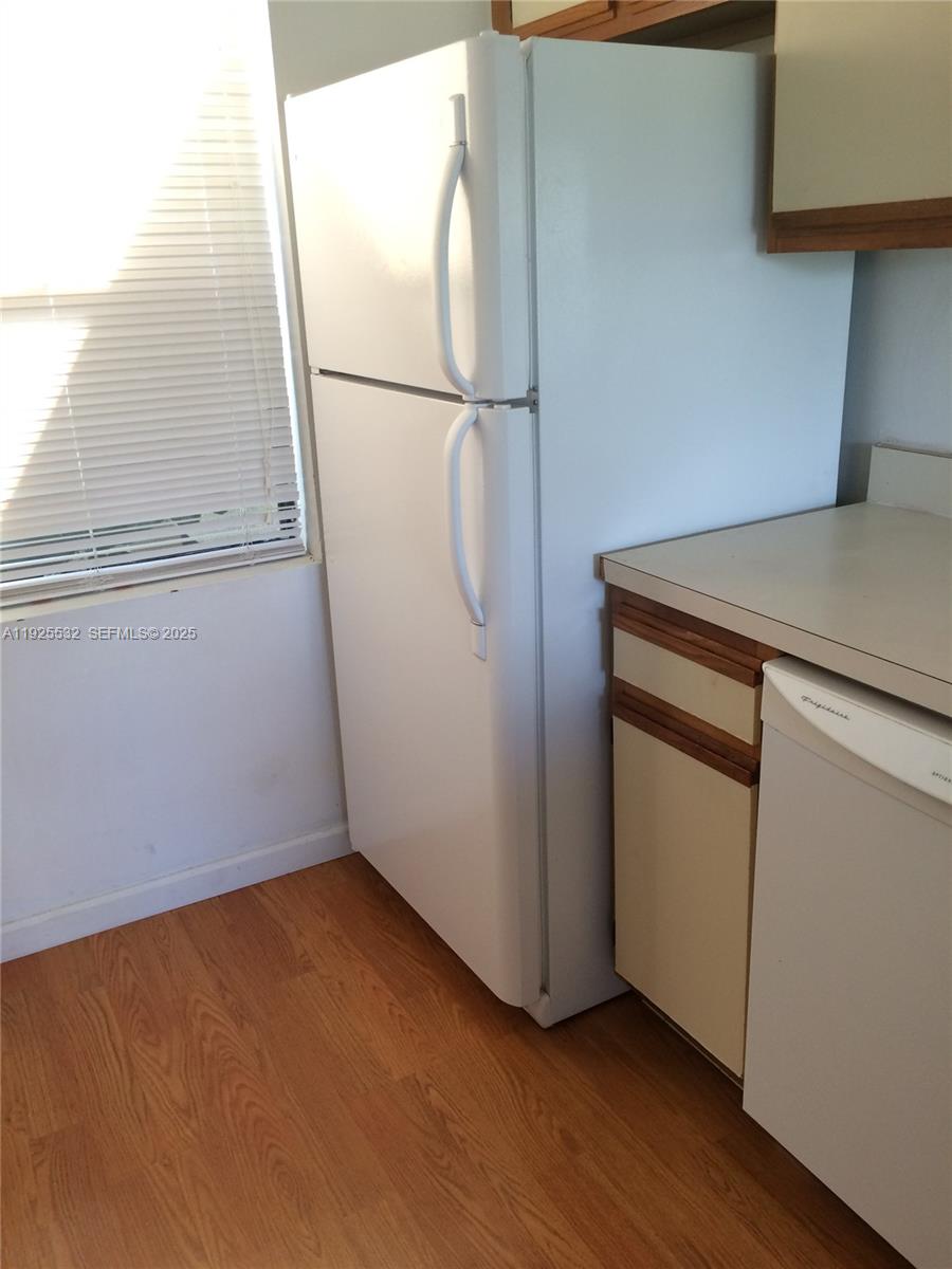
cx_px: 476
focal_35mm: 29
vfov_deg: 61.7
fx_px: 1063
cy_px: 634
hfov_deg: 48.2
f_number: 2.2
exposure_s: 1/30
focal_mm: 4.15
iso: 40
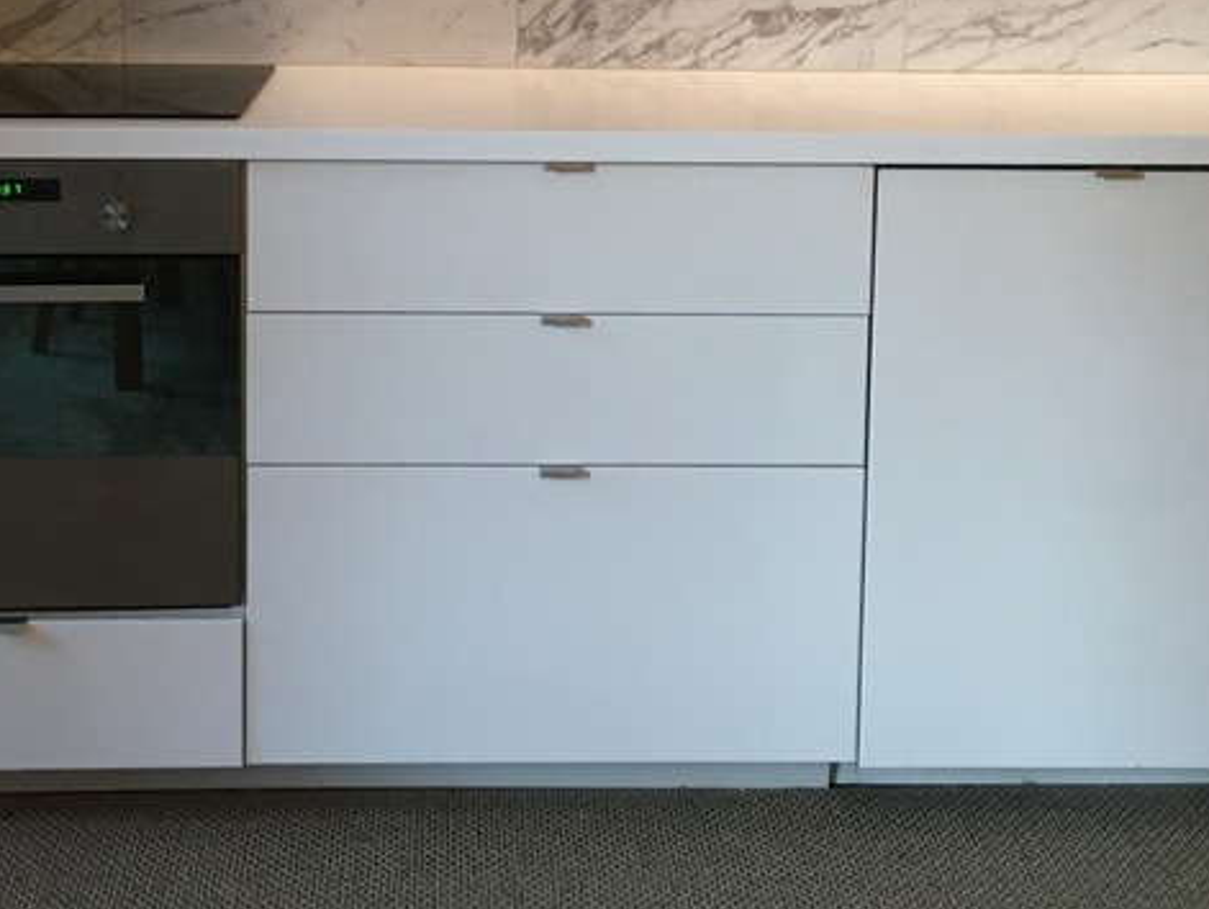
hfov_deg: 30.7
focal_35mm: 63
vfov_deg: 22.7
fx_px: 2202
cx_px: 590
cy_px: 69
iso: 160
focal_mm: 4.15
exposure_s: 1/33
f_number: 2.2
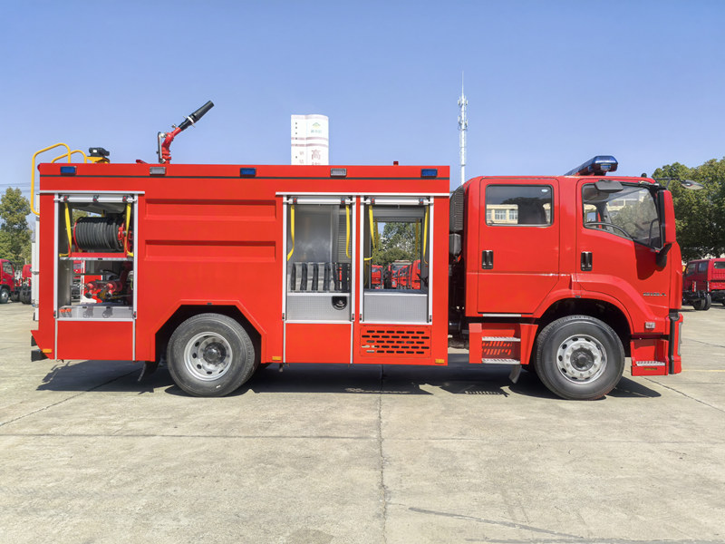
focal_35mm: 30
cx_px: 362
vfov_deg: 46.8
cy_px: 272
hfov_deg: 60.0
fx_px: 628
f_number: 1.4
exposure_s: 1/8475
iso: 50
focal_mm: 5.75
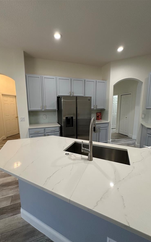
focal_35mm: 15
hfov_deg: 74.7
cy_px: 122
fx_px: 99
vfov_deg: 101.5
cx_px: 69
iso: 320
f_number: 2.2
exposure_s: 1/120
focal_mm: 2.22
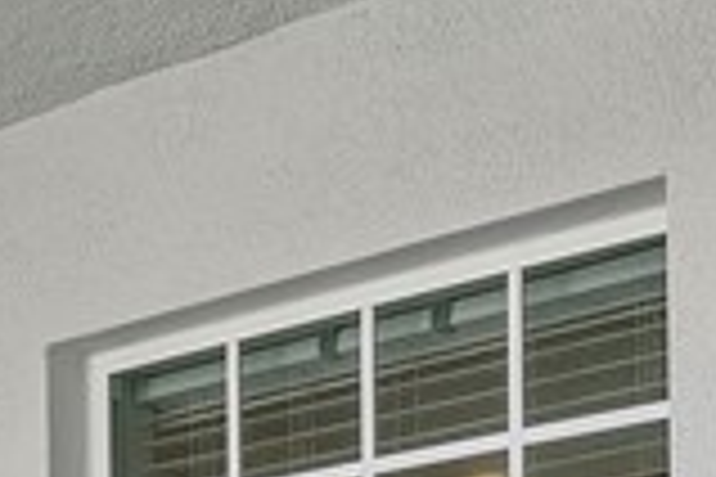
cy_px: 1024
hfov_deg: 18.6
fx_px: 2168
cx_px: 538
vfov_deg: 11.1
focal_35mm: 109
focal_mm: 16
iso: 500
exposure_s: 1/45
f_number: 9.5
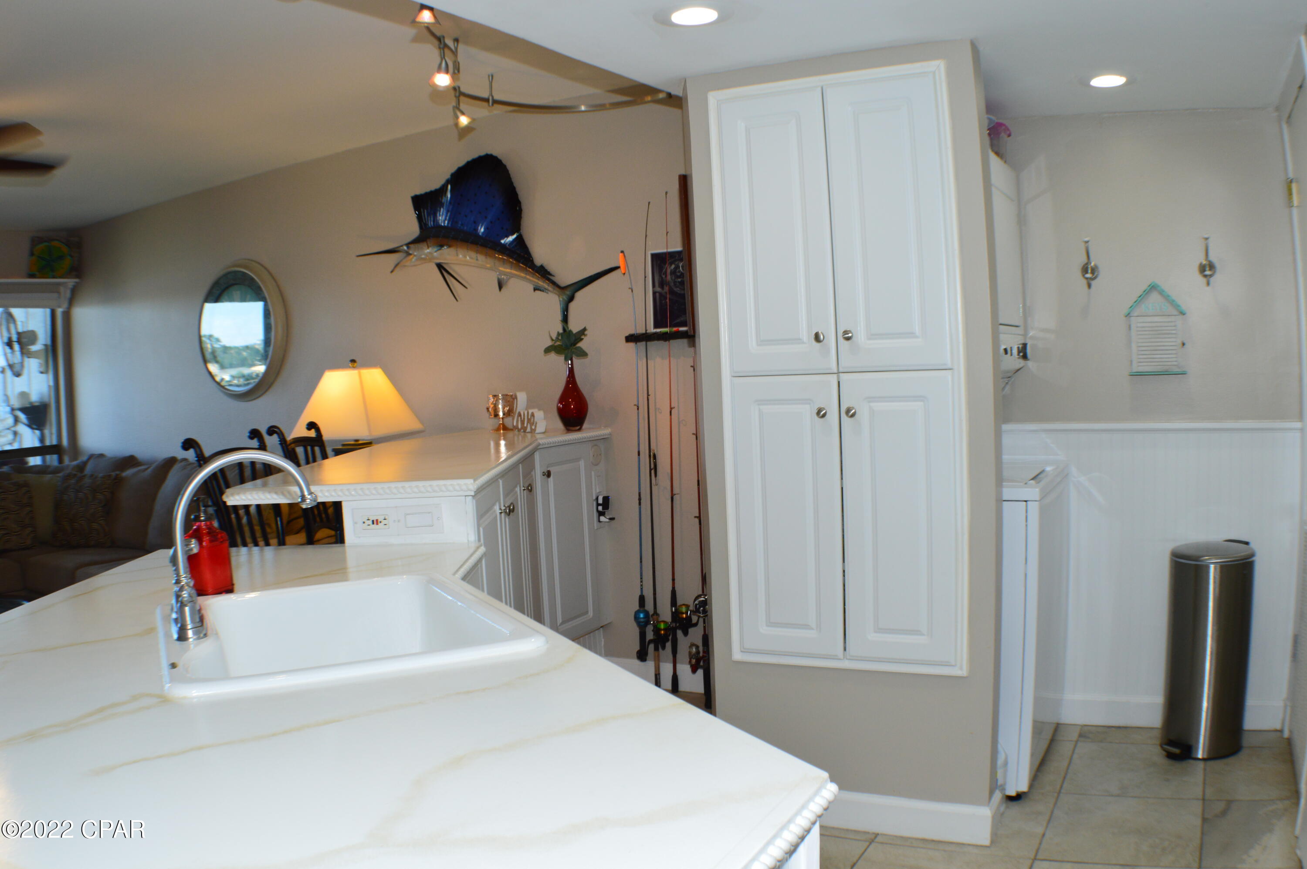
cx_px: 654
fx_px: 1415
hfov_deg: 49.6
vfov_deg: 34.1
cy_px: 434
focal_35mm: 39
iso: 400
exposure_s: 1/40
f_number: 7.1
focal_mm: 26
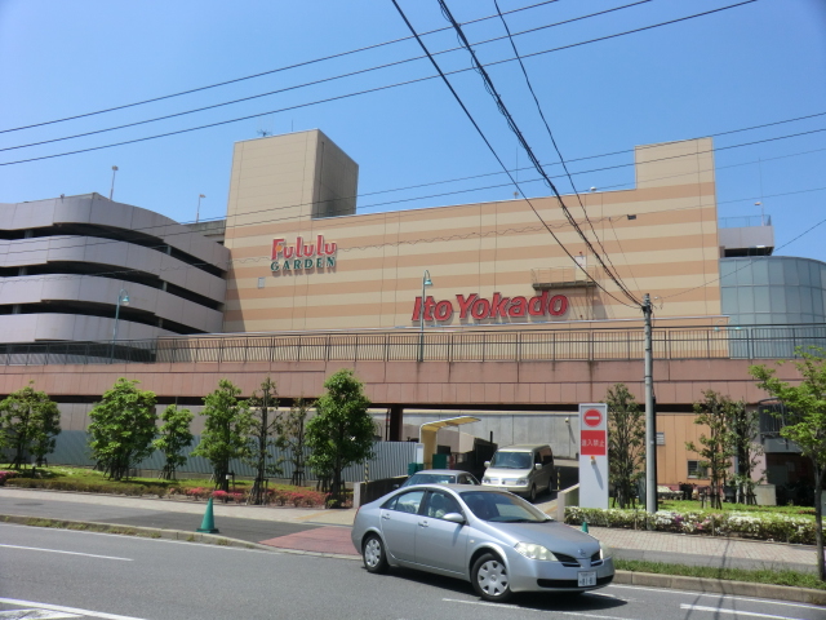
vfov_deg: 48.2
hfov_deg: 61.7
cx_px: 413
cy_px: 310
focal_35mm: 29
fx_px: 692
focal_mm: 5.2
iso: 80
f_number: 7.9
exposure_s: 1/250
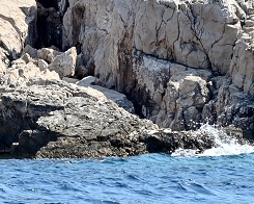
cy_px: -88
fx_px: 8653
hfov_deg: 1.7
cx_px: -43
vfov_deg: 1.3
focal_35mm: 1151
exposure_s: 1/320
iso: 560
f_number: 16
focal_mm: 300
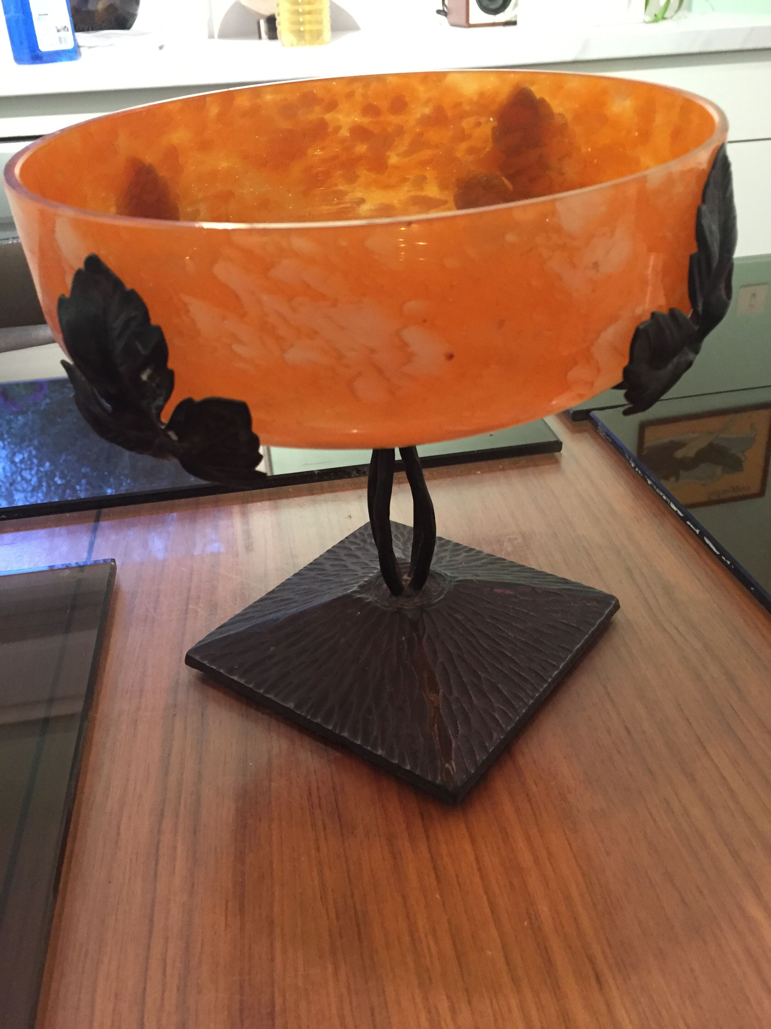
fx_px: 861
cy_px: 514
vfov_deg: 61.7
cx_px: 386
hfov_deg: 48.2
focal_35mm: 29
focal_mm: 4.15
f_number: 2.2
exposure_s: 1/17
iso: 250
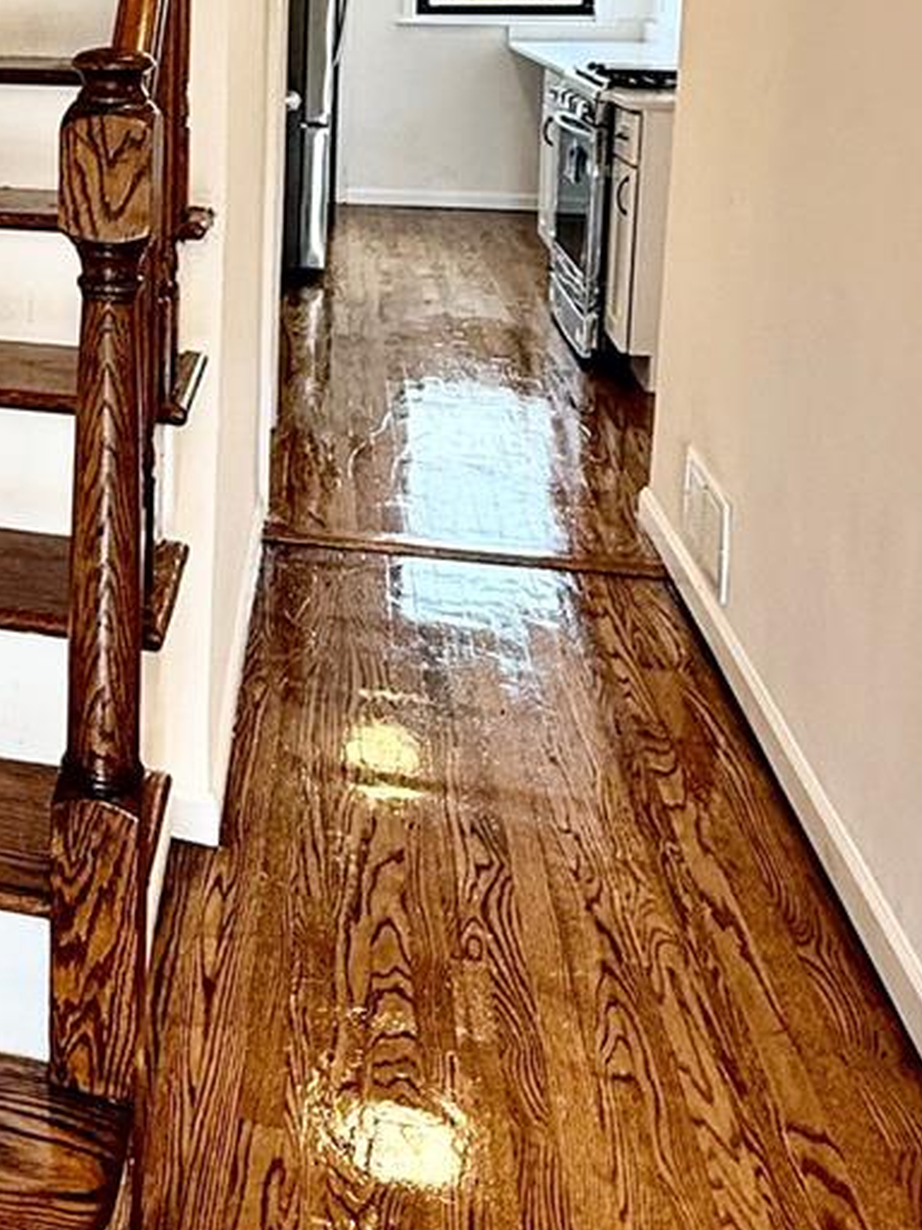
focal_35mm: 42
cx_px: -134
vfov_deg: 41.6
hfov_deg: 30.2
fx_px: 1492
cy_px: 147
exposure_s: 1/99
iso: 125
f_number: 2.2
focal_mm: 2.22
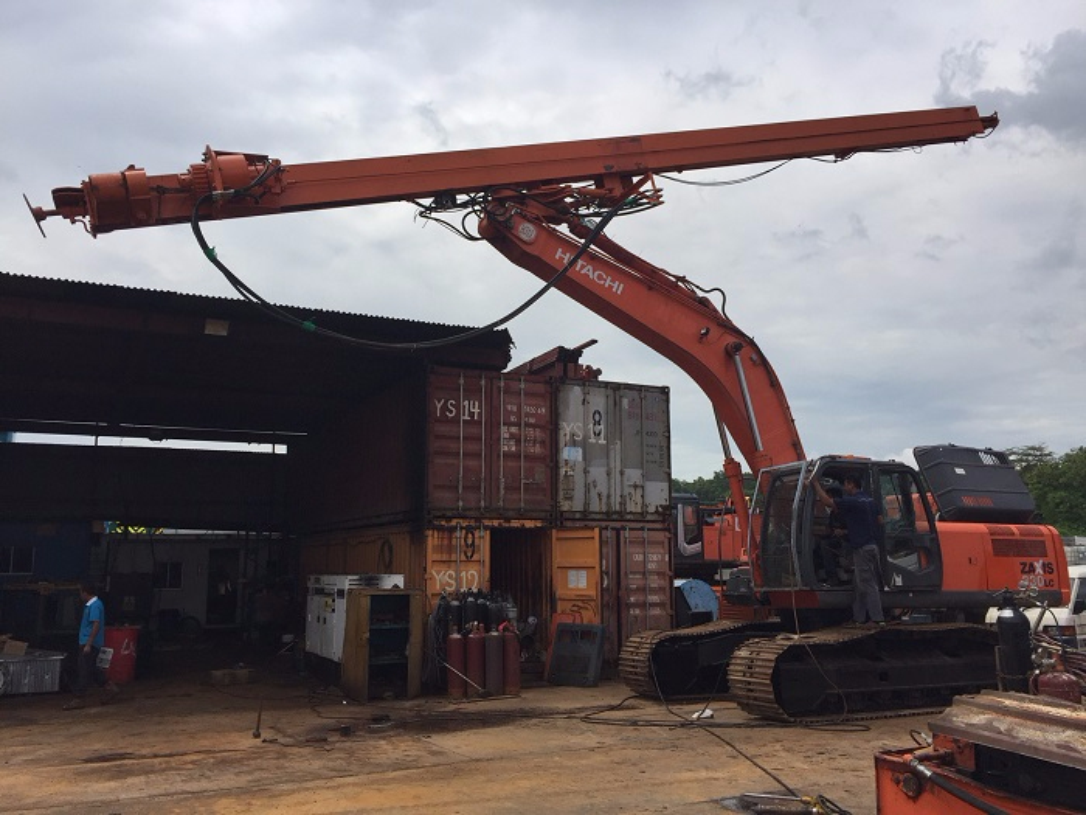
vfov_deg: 48.2
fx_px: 910
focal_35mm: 29
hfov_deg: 61.7
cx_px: 543
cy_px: 408
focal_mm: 4.15
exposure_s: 1/4405
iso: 32
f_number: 2.2
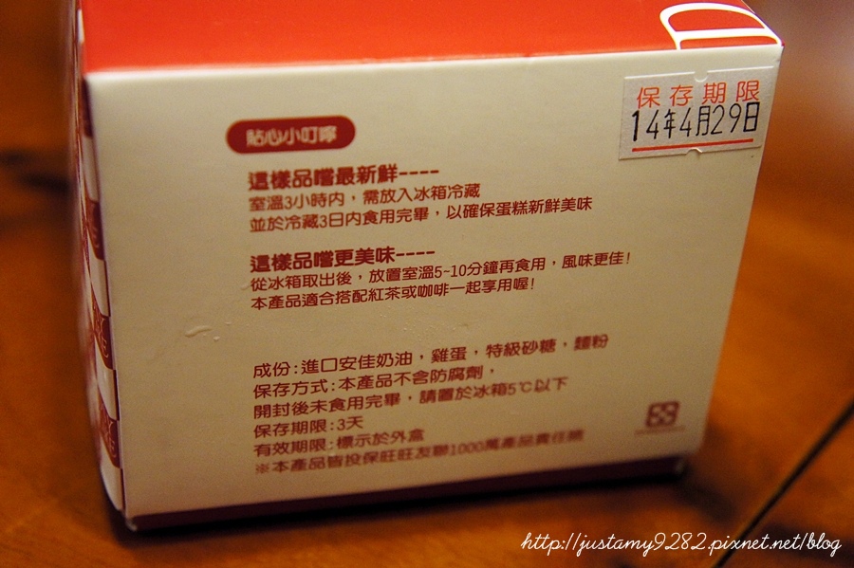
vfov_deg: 23.8
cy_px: 284
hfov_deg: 35.1
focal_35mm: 57
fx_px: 1351
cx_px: 427
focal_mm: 38
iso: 3200
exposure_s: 1/60
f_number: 4.5
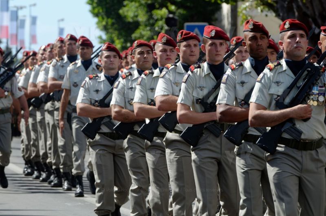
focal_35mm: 300
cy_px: 108
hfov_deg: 6.9
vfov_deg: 4.6
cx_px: 163
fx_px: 2711
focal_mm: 200
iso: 320
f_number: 8
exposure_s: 1/640
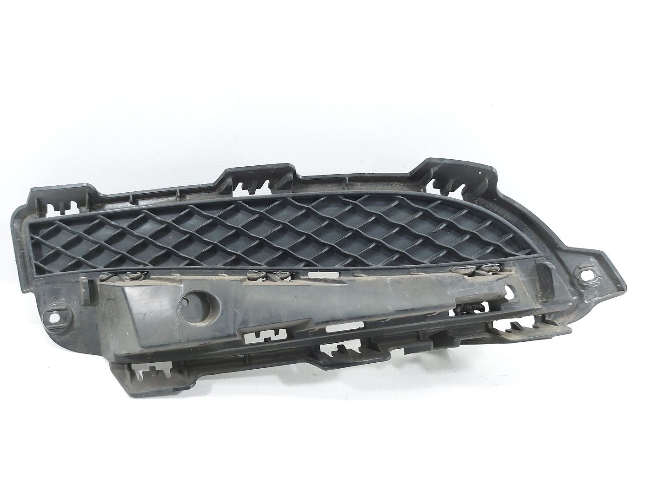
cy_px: 242
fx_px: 447
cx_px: 322
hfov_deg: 71.6
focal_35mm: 24
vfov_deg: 56.8
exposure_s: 1/50
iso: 100
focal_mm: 5.23
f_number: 1.8
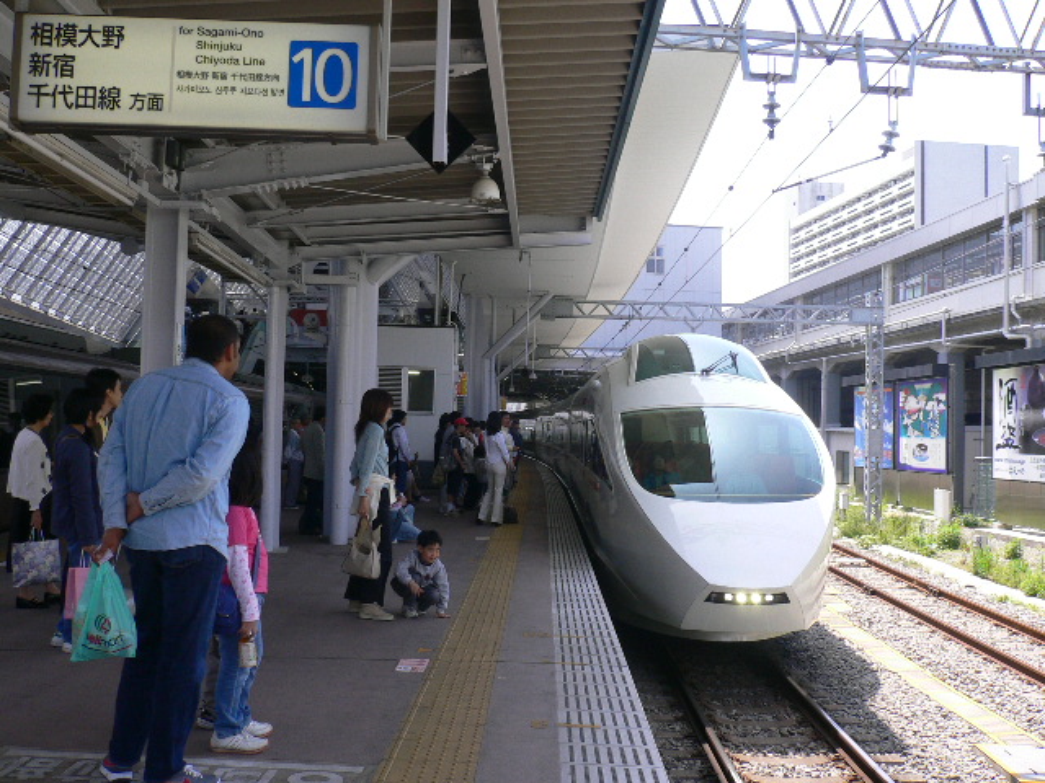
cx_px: 522
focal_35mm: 35
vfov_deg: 40.7
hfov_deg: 52.6
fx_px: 1057
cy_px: 392
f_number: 5.6
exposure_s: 1/100
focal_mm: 5.8
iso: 80
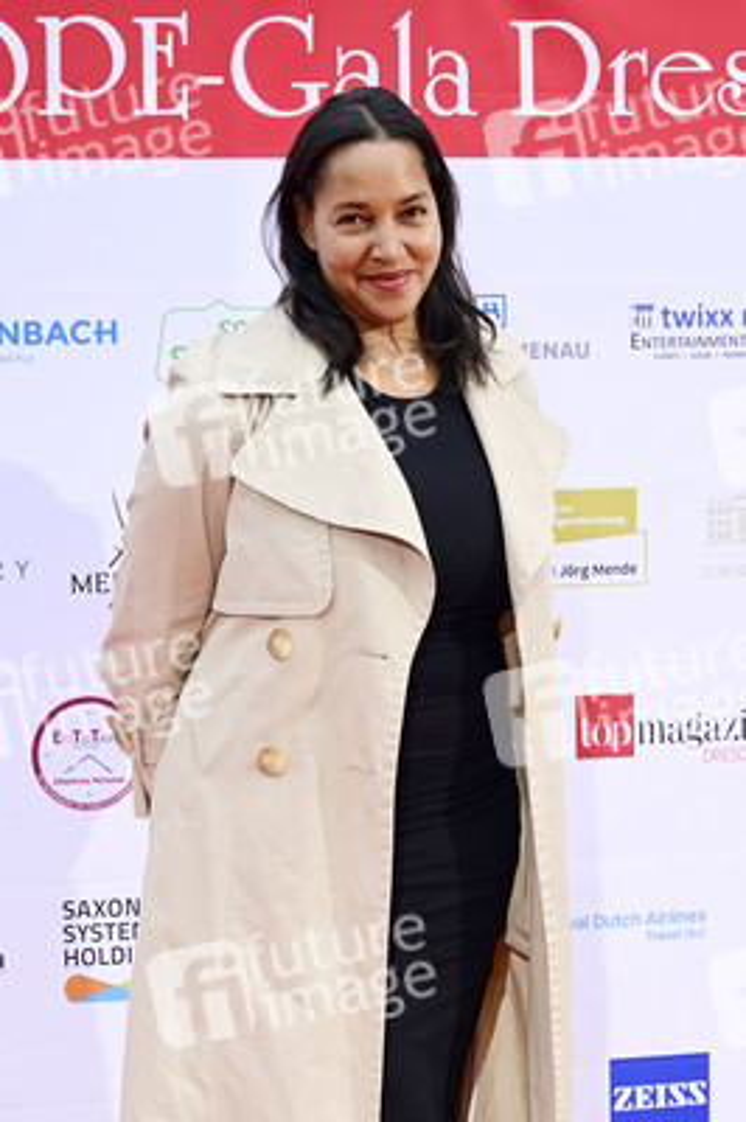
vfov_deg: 29.3
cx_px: 373
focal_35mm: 69
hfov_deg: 19.7
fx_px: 2148
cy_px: 561
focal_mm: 69
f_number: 7.1
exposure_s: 1/160
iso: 640
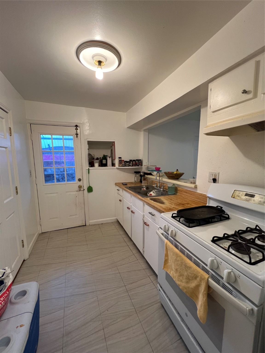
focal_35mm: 13
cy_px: 176
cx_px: 132
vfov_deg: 106.2
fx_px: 133
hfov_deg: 89.9
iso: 160
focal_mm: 1.57
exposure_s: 1/60
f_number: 1.8
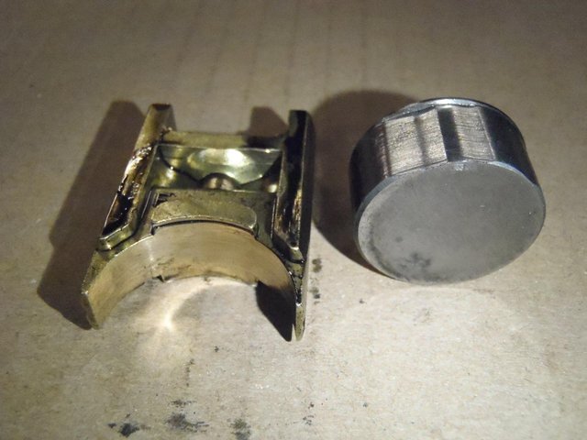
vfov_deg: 38.7
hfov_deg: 50.1
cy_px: 220
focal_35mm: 37
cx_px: 294
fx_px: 627
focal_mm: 6.64
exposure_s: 1/40
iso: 1600
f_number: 4.7
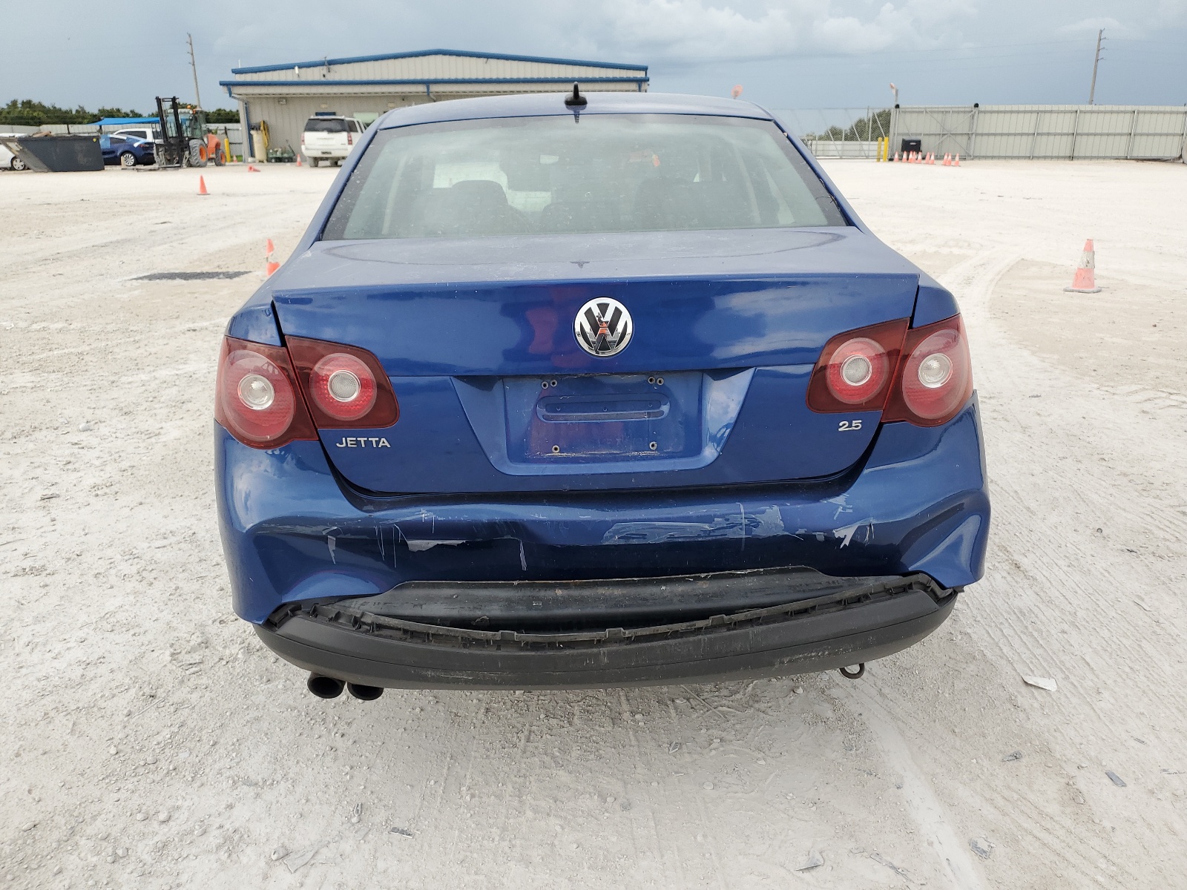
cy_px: 445
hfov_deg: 67.3
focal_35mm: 26
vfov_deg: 53.1
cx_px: 594
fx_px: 892
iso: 50
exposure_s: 1/227
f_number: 1.5
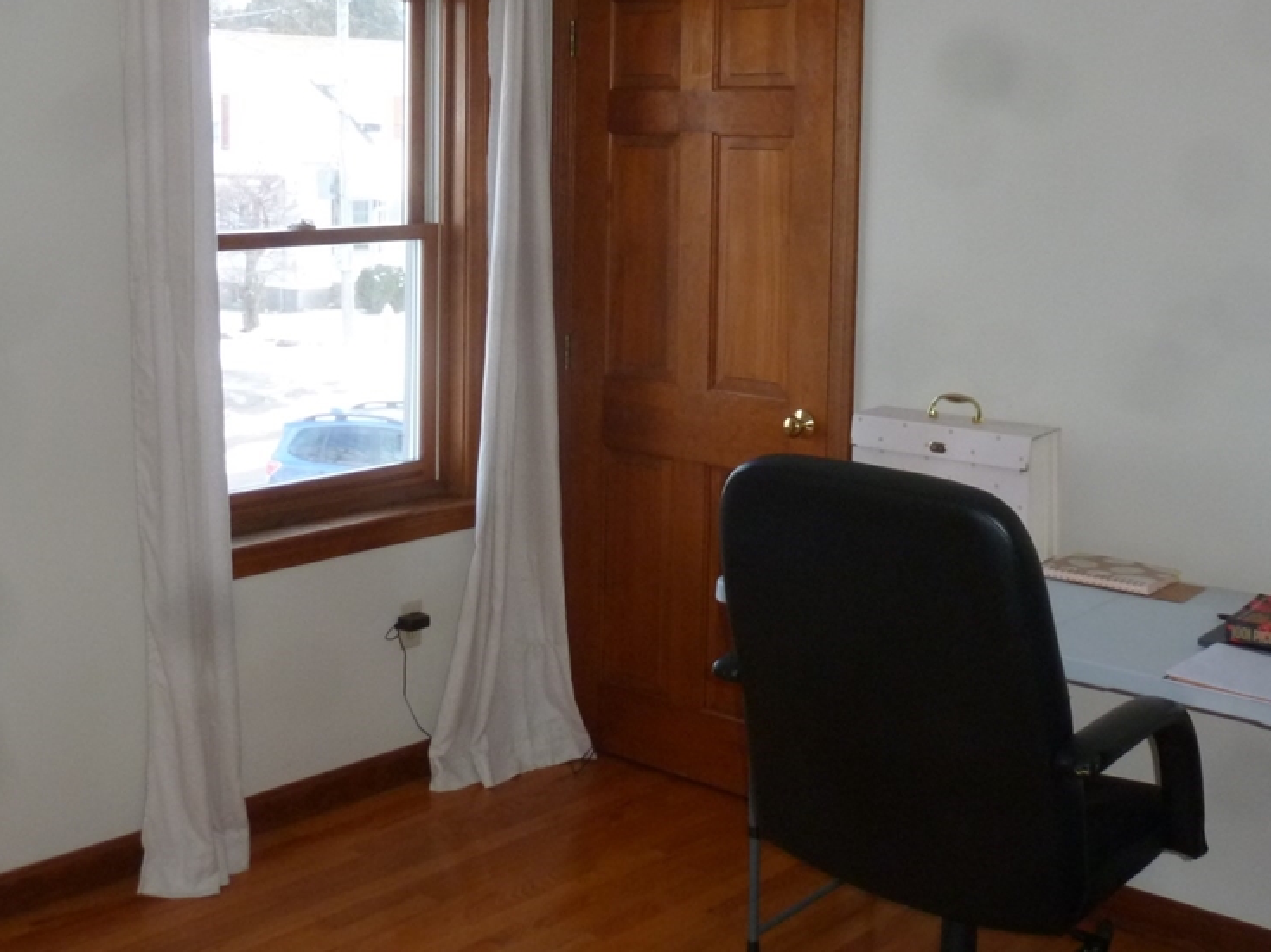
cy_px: 292
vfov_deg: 31.2
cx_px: 495
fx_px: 1689
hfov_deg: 41.0
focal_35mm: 46
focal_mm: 5.9
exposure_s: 1/60
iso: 250
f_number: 3.6
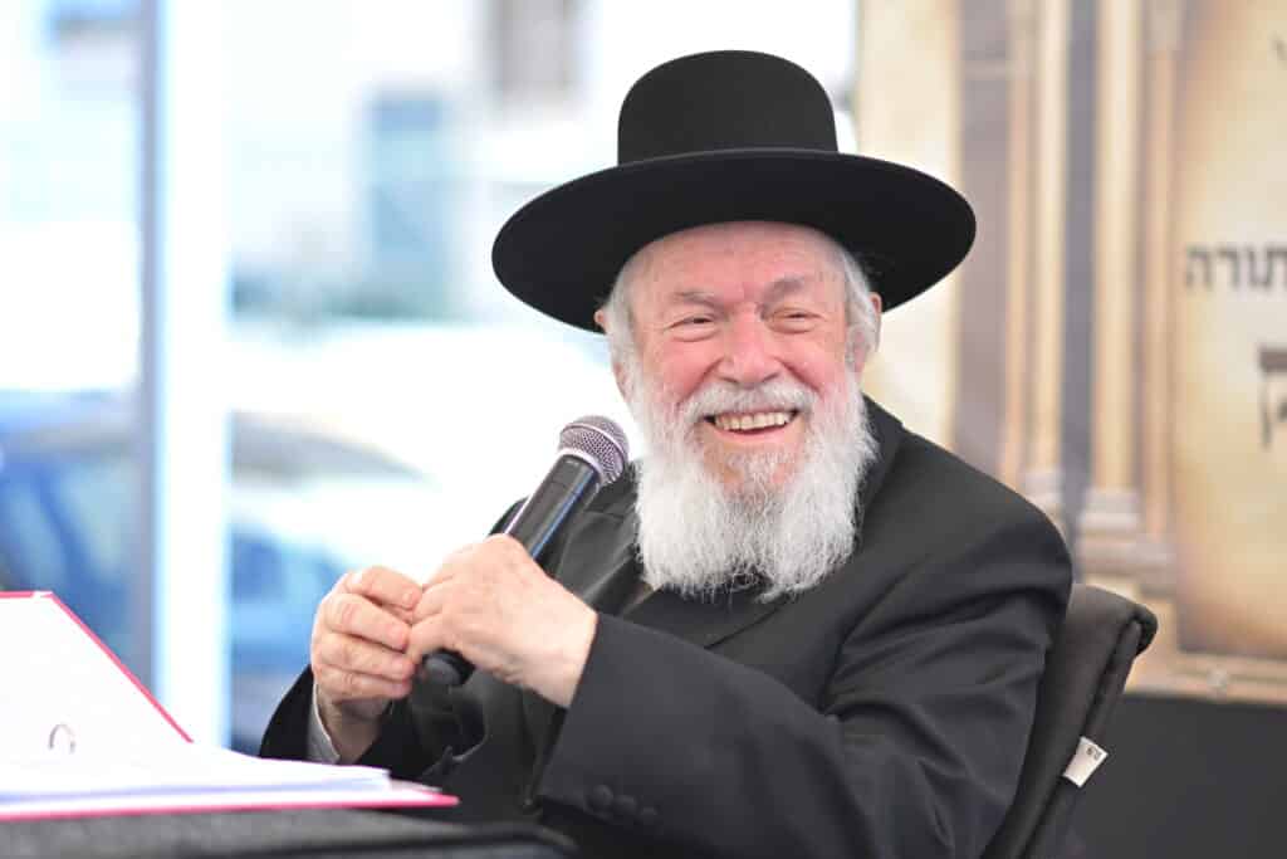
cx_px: 644
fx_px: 4541
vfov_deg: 10.8
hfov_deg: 16.1
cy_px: 430
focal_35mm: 127
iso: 64
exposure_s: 1/640
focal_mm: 85
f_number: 1.8
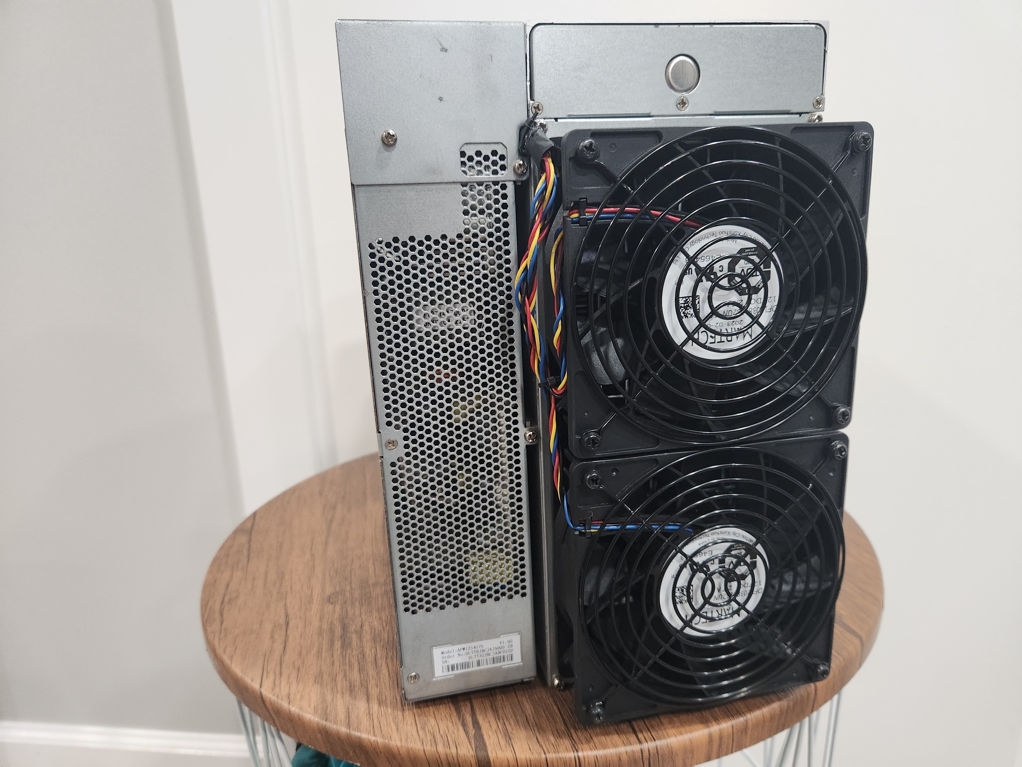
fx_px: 679
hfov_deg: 73.9
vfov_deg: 58.9
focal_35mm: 23
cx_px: 511
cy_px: 384
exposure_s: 1/120
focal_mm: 5.4
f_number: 1.8
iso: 640
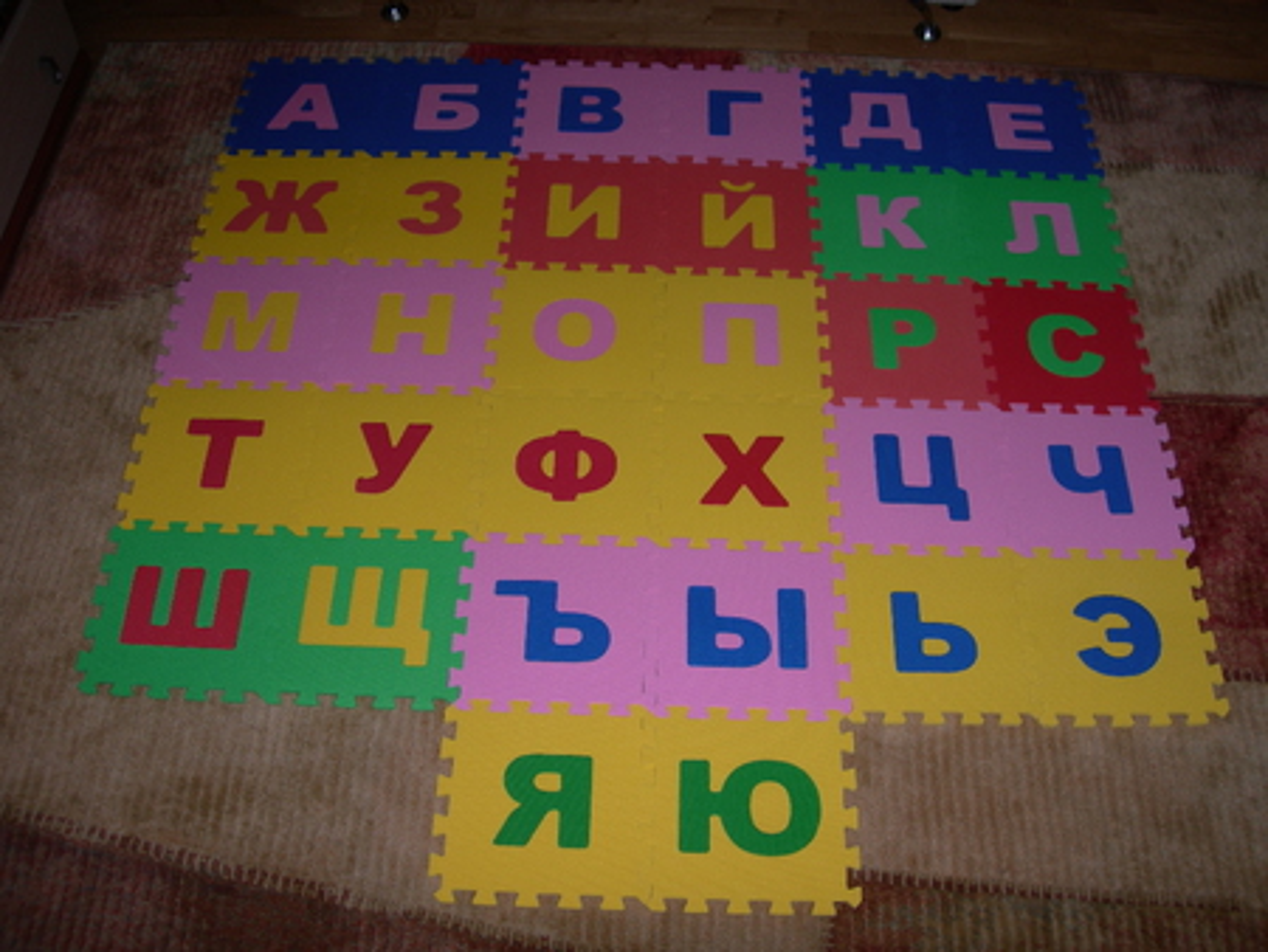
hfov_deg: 49.0
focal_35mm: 38
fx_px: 1393
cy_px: 476
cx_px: 634
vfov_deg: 37.8
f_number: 2.8
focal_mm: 7.8
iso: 50
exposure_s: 1/60.1
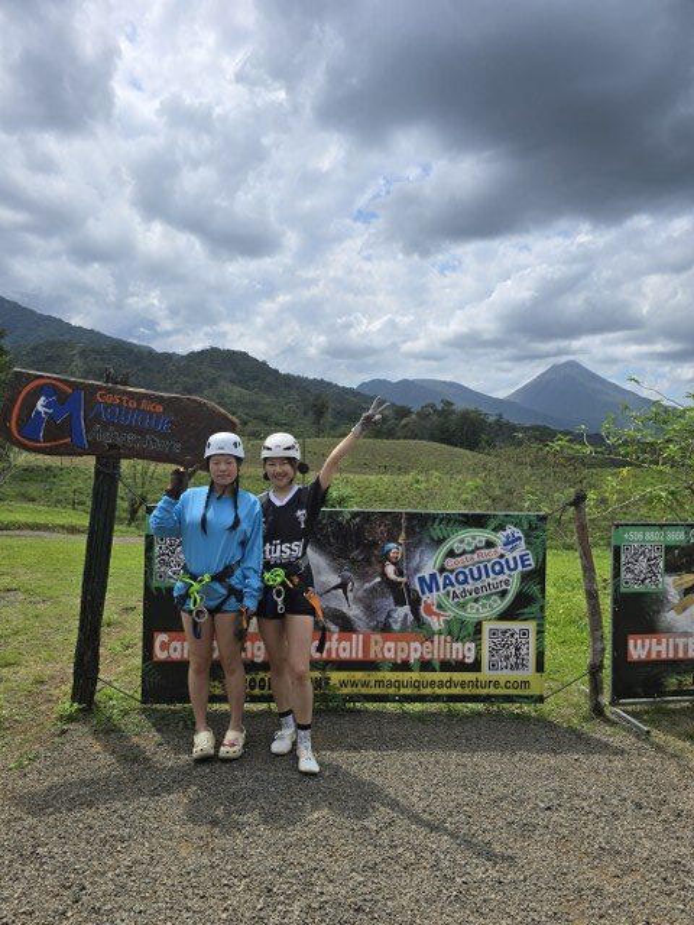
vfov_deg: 73.9
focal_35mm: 23
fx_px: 615
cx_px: 347
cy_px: 462
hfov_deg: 58.9
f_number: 1.7
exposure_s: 1/1173
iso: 12
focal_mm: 6.3
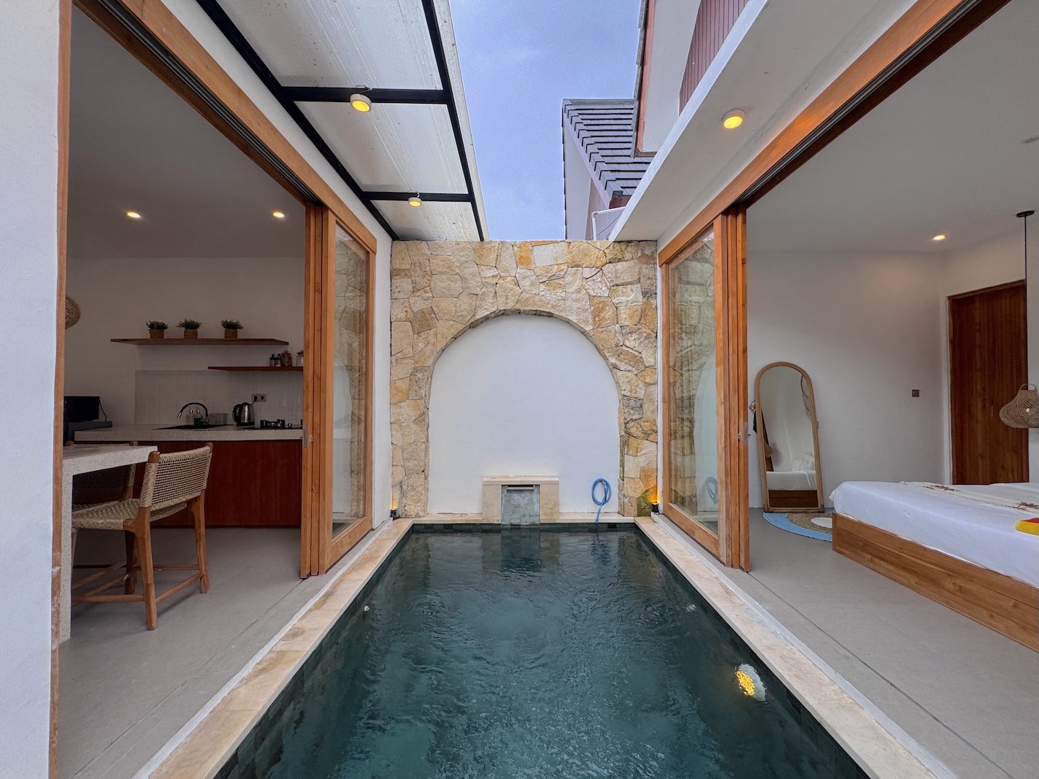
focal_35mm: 14
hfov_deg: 102.1
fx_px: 420
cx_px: 520
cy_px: 390
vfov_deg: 85.7
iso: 40
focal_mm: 2.22
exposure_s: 1/303
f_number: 2.2
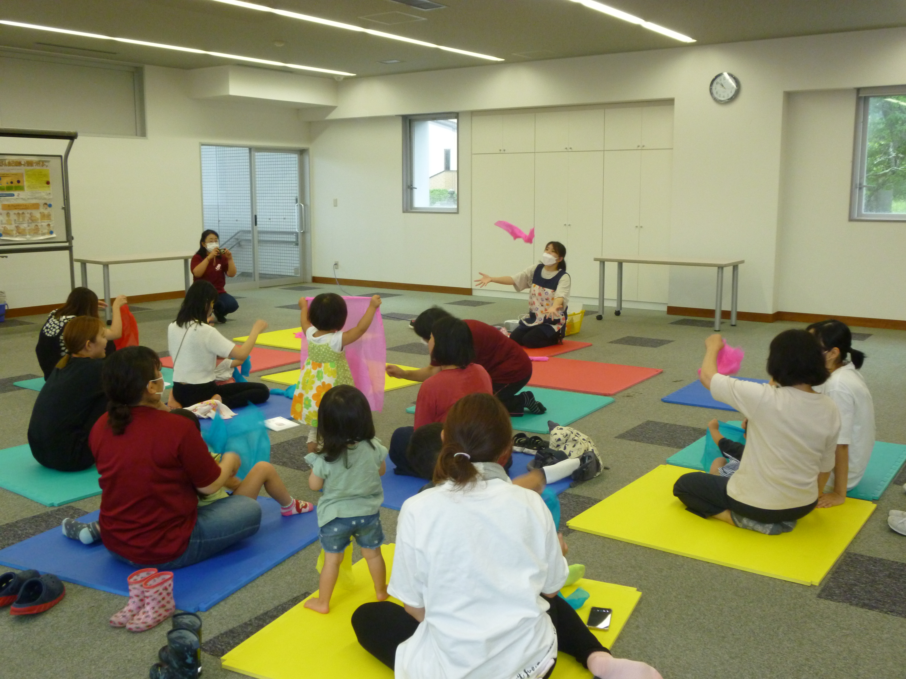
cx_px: 453
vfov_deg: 41.8
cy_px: 340
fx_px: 890
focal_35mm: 34
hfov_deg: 54.0
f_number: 3.5
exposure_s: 1/60
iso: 250
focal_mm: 6
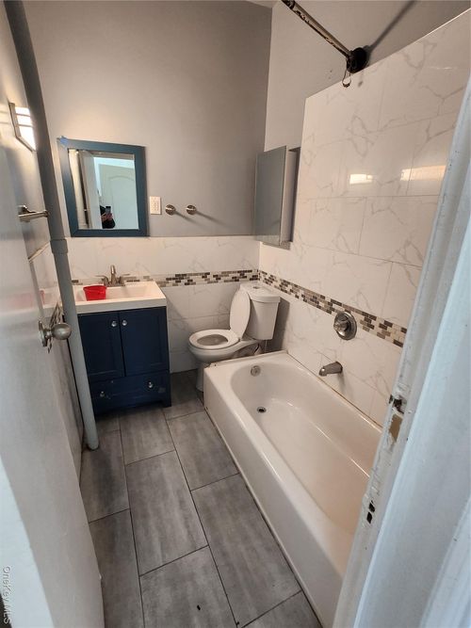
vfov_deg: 106.2
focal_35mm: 13
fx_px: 236
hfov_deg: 89.9
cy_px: 314
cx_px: 236
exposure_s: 1/60
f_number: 2.2
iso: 250
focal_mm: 1.7
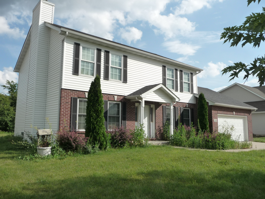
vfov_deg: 49.7
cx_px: 132
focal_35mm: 28
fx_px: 214
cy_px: 100
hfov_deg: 63.4
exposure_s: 1/250
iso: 160
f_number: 8
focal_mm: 4.7
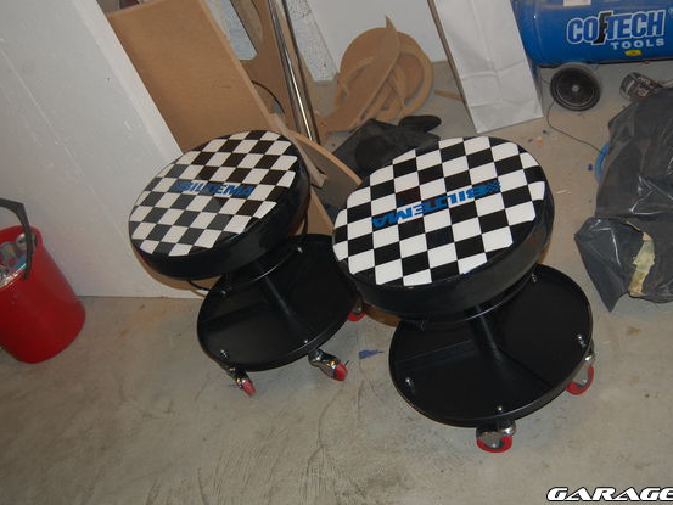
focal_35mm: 50
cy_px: 248
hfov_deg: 38.2
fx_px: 972
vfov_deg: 29.1
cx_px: 366
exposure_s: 1/60
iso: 400
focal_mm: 30
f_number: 4.2
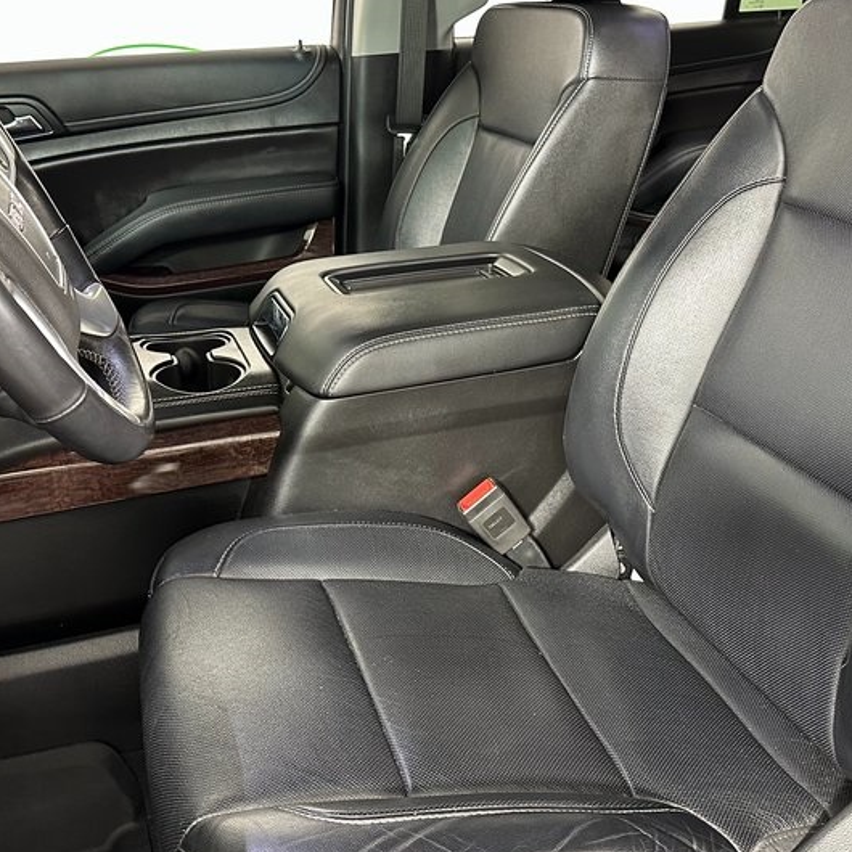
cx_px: 447
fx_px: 1142
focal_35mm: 41
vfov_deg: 40.8
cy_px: 357
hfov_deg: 40.9
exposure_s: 1/60
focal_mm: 6.86
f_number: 1.78
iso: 320
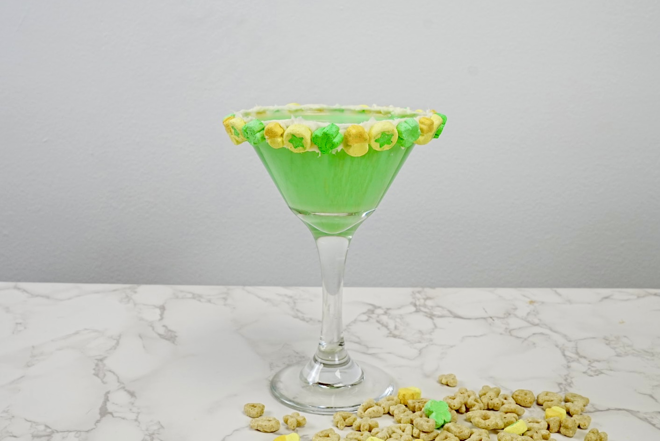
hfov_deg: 52.9
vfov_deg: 36.8
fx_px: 663
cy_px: 220
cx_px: 330
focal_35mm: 36
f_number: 10
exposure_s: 1/50
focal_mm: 24.1
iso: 400
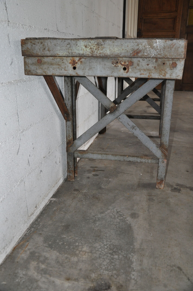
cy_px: 146
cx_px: 96
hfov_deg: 39.9
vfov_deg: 57.3
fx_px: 266
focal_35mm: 33
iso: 800
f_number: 3.8
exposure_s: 1/60
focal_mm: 22
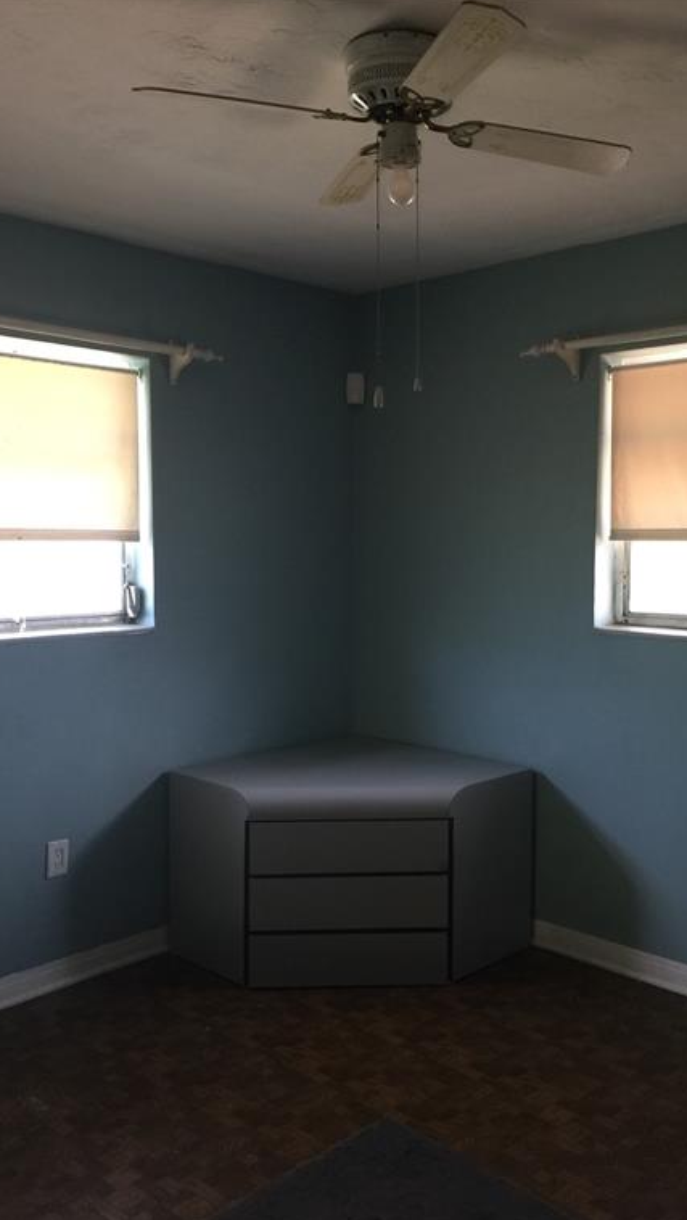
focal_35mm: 32
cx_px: 412
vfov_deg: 61.0
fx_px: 1035
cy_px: 610
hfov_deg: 36.6
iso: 64
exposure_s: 1/15
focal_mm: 4.15
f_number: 2.2
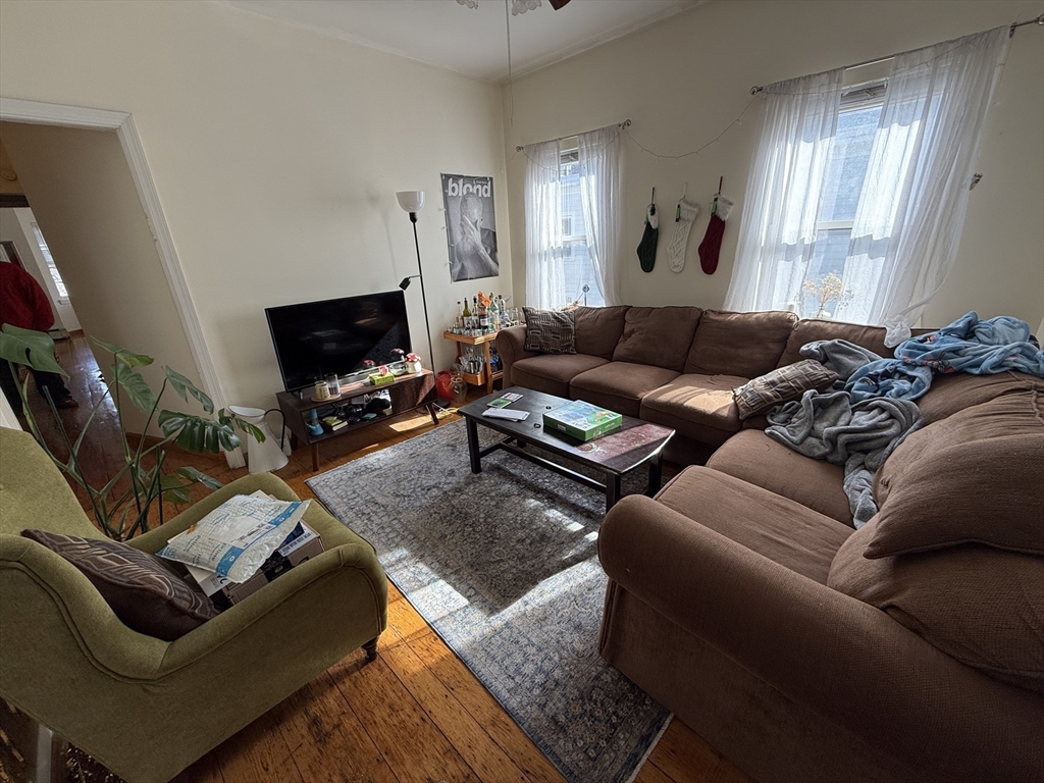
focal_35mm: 14
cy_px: 392
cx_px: 522
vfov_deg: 85.7
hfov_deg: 102.1
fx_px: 422
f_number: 2.2
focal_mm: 2.22
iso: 64
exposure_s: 1/99
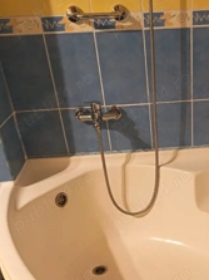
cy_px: 216
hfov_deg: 32.4
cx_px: 175
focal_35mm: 43
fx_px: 346
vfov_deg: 42.3
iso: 2964
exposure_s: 1/33.3
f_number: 1.75
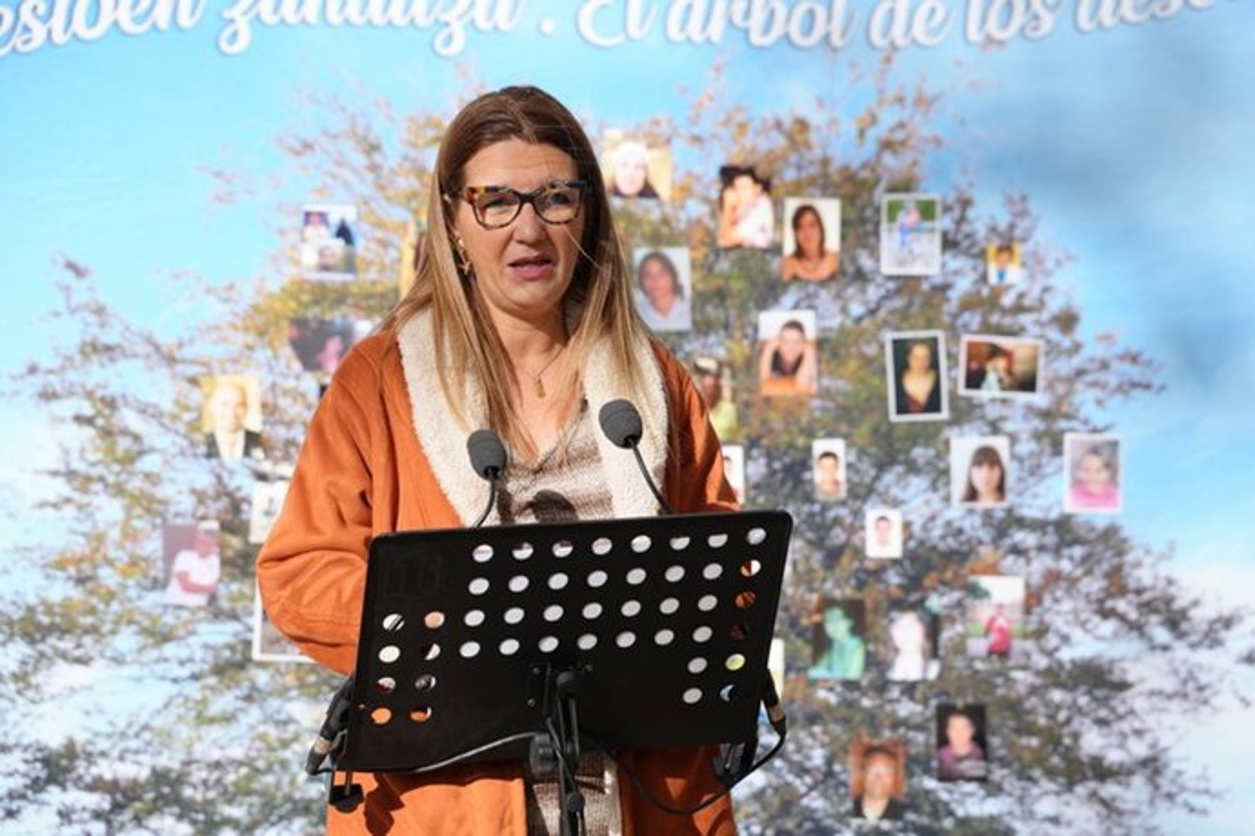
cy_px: 418
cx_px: 628
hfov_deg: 18.5
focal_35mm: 110
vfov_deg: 12.4
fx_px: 3848
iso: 100
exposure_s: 1/640
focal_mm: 110.4
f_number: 4.5
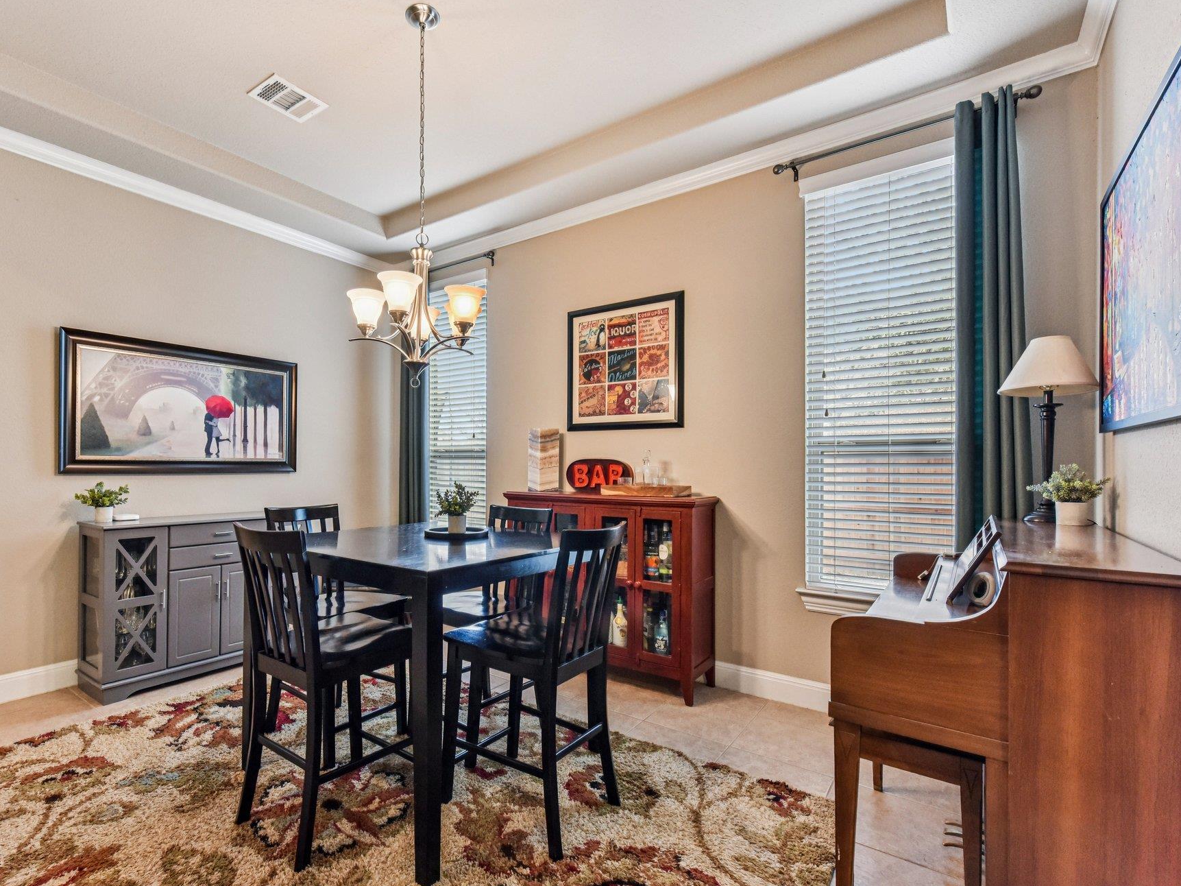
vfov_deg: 78.0
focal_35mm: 16
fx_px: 546
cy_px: 466
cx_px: 493
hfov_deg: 93.7
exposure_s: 1/15
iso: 1100
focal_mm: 14
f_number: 8
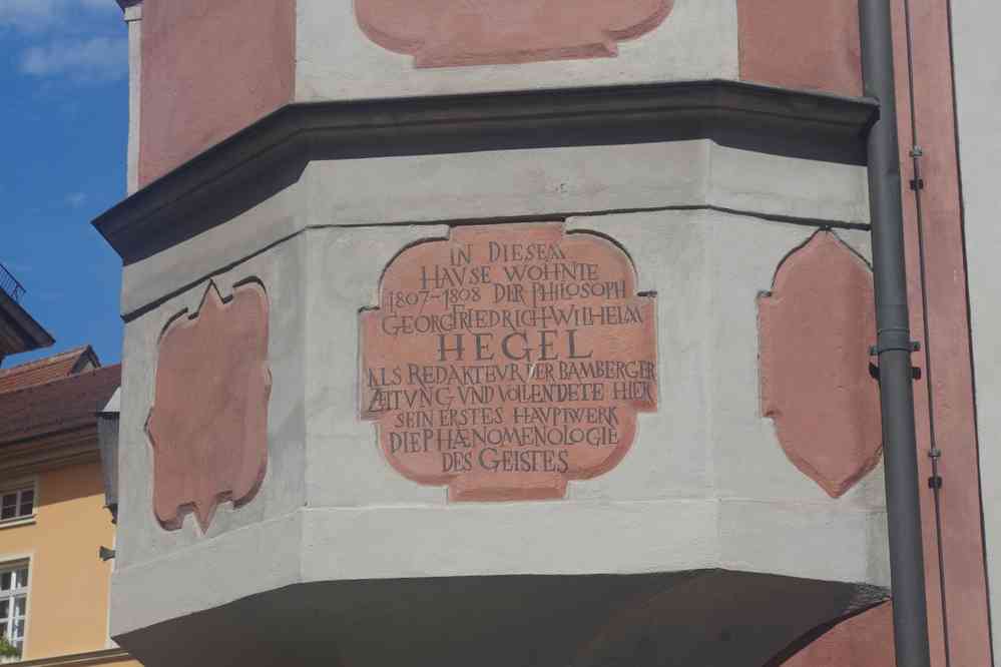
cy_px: 334
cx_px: 500
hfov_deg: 24.6
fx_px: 2294
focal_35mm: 82
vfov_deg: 16.6
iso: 200
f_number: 11
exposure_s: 1/200
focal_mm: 55
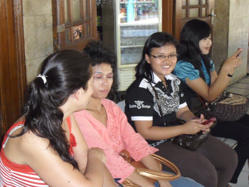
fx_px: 468
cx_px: 124
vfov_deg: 22.6
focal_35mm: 65
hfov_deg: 29.8
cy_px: 94
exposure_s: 1/60
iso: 400
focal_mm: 10.7
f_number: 3.8
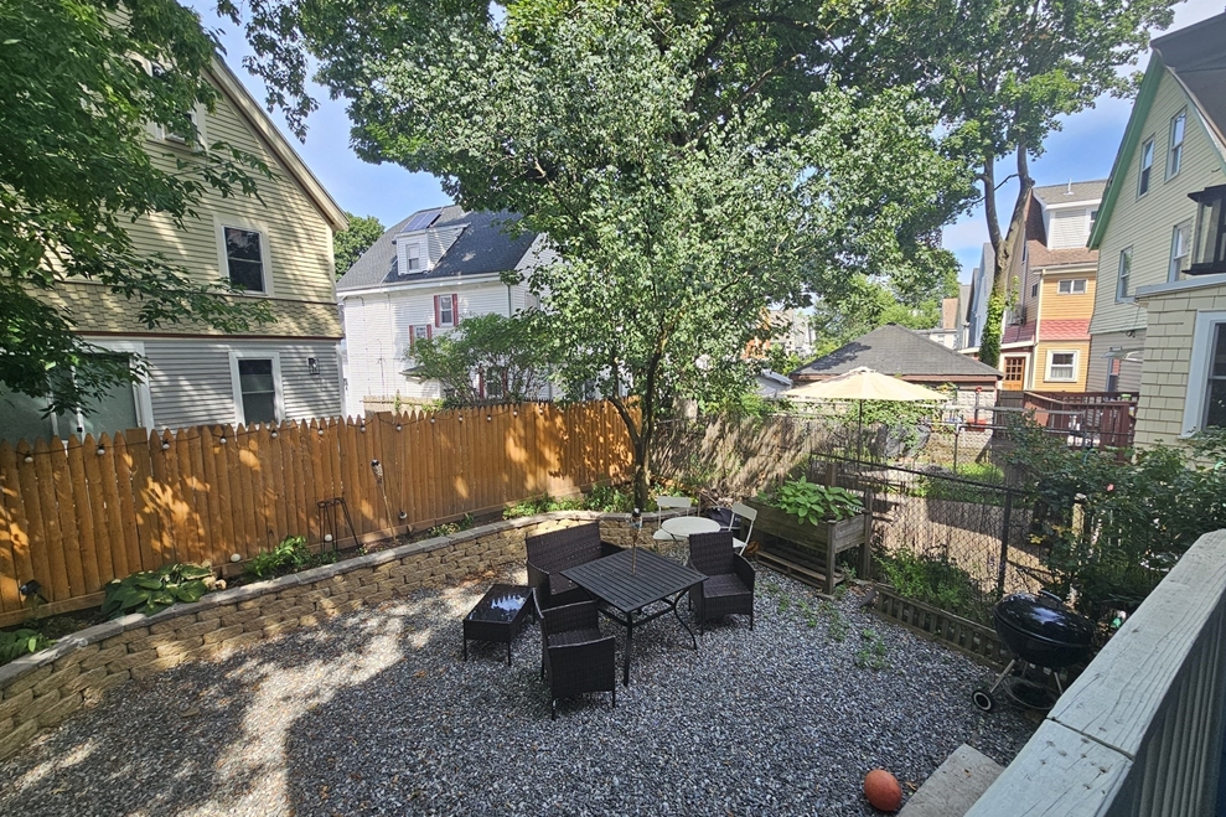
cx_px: 622
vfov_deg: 81.2
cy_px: 423
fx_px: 477
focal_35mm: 14
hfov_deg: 104.3
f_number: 2.2
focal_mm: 2.2
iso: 50
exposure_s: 1/544
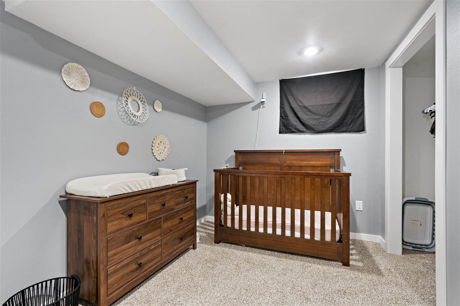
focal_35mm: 16
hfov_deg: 96.7
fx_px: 204
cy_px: 153
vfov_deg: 73.7
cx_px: 230
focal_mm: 16
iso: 400
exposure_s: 1/2
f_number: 8
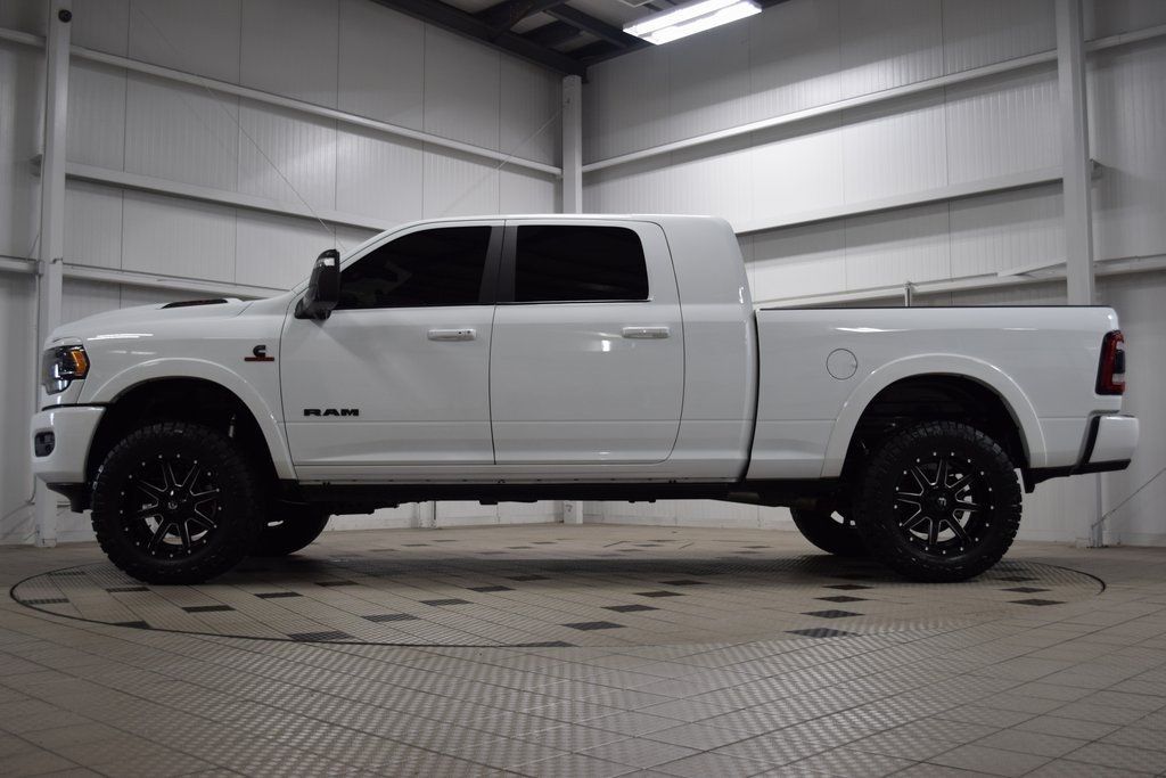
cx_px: 583
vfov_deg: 36.9
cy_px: 389
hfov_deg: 53.1
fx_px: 1166
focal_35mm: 36
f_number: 4.2
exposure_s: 1/80
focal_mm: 24
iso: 400
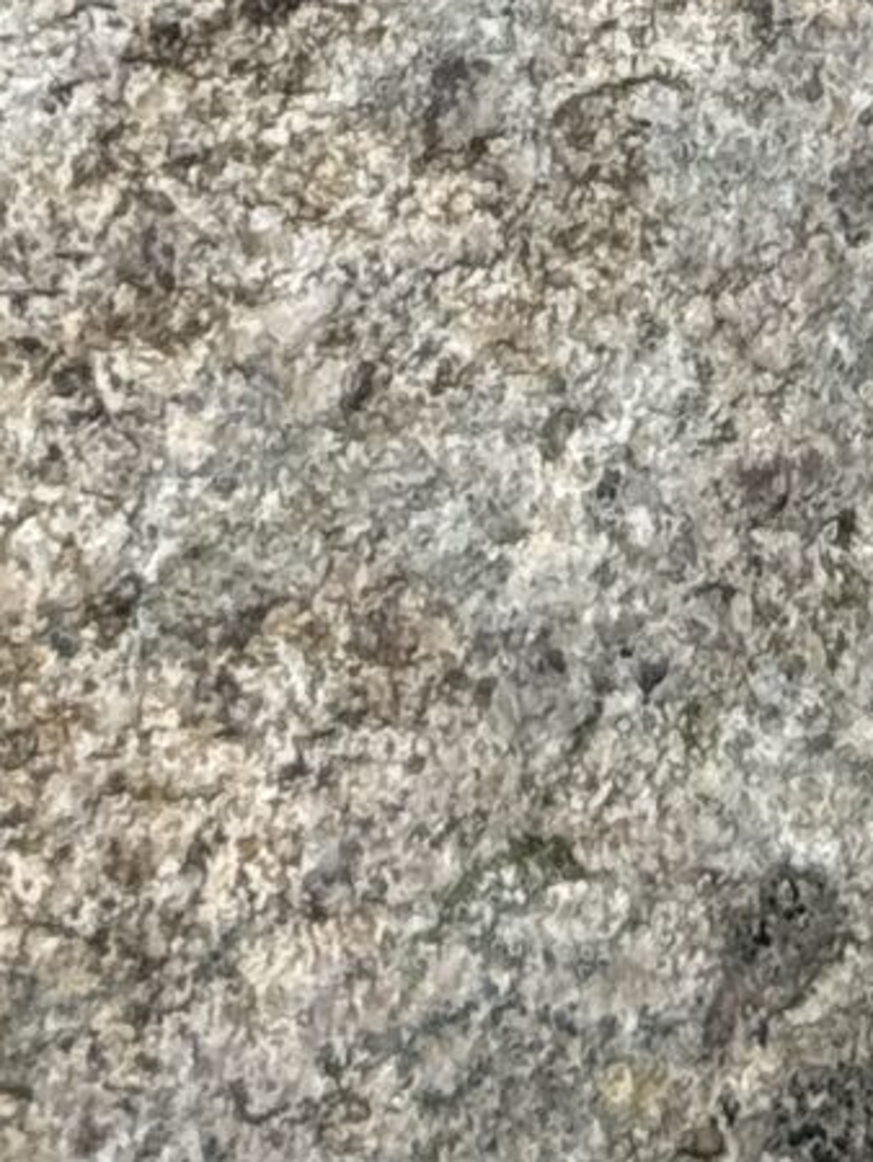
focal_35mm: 273
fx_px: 9171
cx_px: 367
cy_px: -1720
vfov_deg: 6.8
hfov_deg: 5.4
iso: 64
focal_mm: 6.76
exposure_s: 1/1980
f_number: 1.78
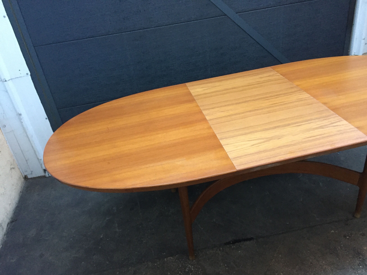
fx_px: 307
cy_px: 138
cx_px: 184
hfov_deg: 61.7
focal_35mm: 29
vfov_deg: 48.2
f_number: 2.2
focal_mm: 4.15
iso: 250
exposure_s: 1/25
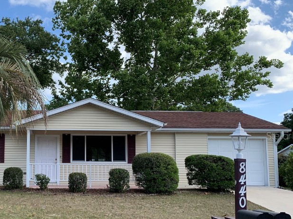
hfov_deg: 42.3
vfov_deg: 33.4
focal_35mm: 43
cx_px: 69
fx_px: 364
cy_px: 135
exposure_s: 1/783
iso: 25
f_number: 1.8
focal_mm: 4.25
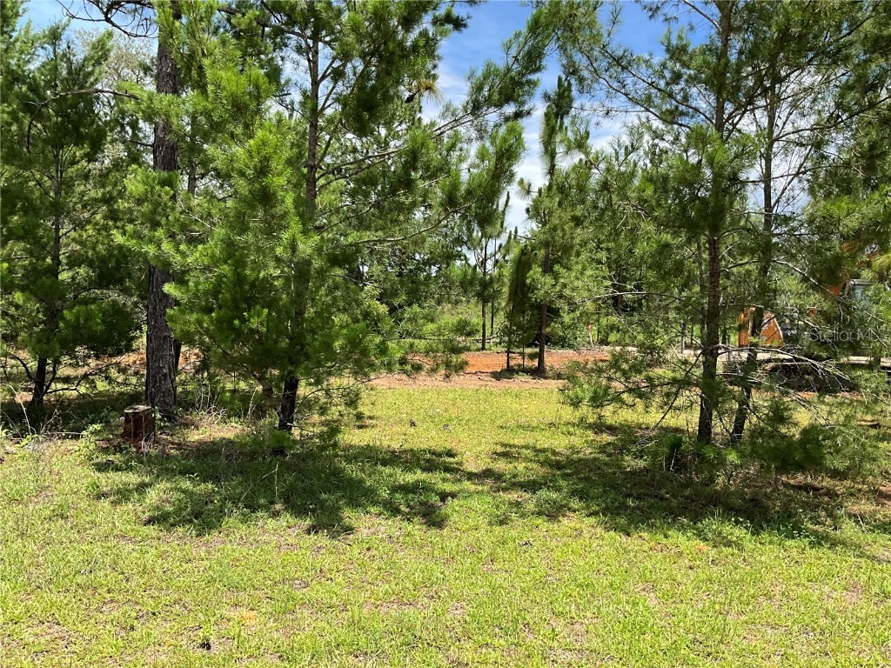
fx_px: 746
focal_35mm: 29
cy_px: 334
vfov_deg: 48.2
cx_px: 446
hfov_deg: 61.7
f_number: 1.8
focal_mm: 3
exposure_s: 1/978
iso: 25
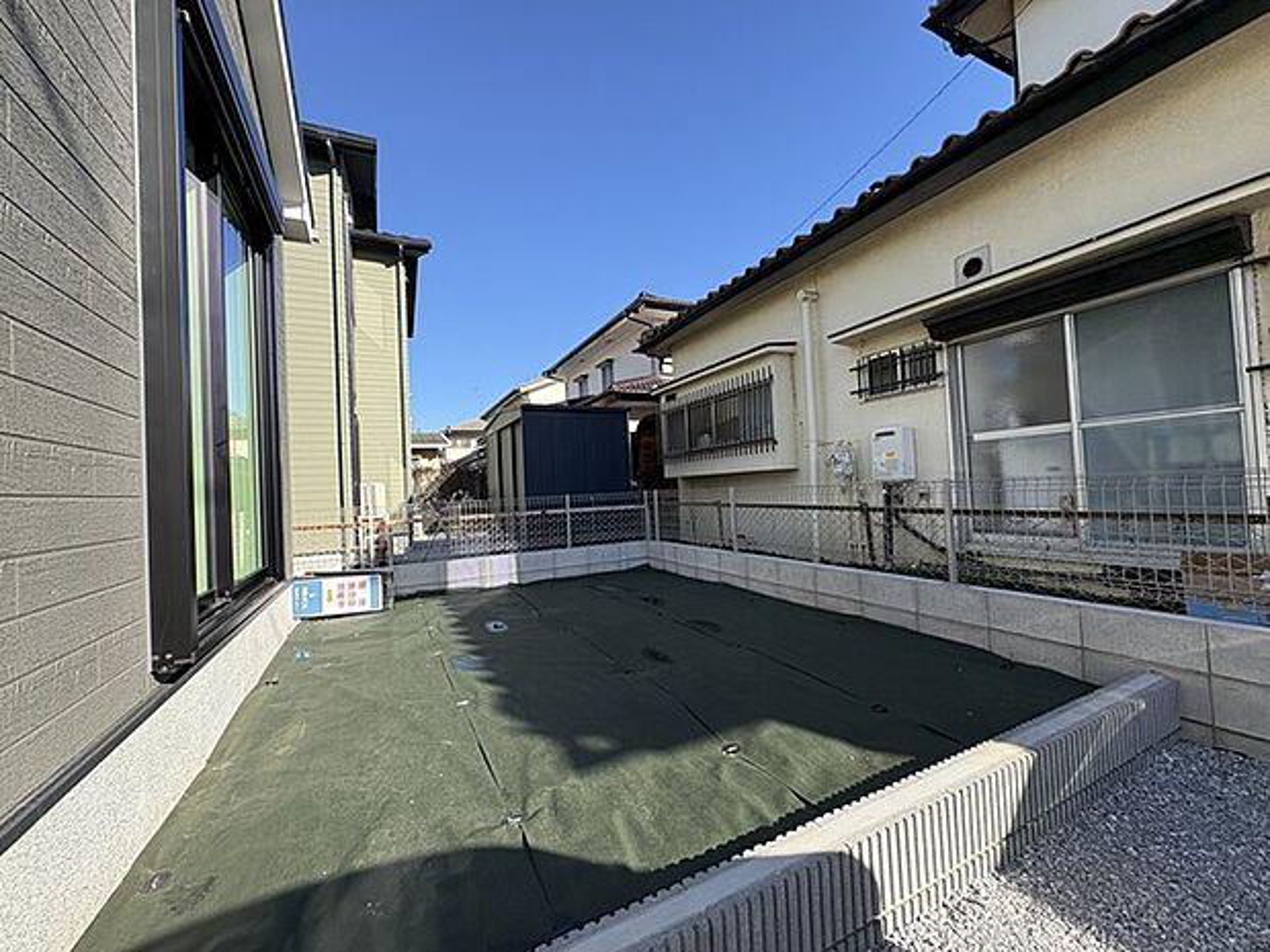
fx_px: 514
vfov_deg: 85.7
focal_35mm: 14
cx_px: 635
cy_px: 476
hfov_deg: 102.1
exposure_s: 1/821
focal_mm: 2.22
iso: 64
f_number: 2.2
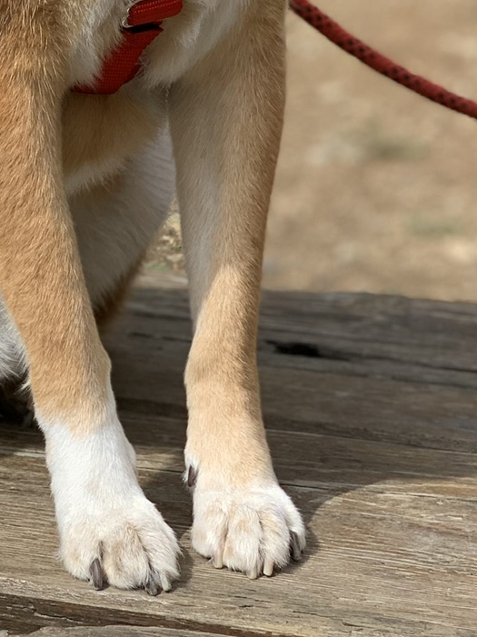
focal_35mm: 152
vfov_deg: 12.5
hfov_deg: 9.7
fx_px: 2795
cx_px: 43
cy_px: -245
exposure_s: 1/539
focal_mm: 6
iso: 16
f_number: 2.4
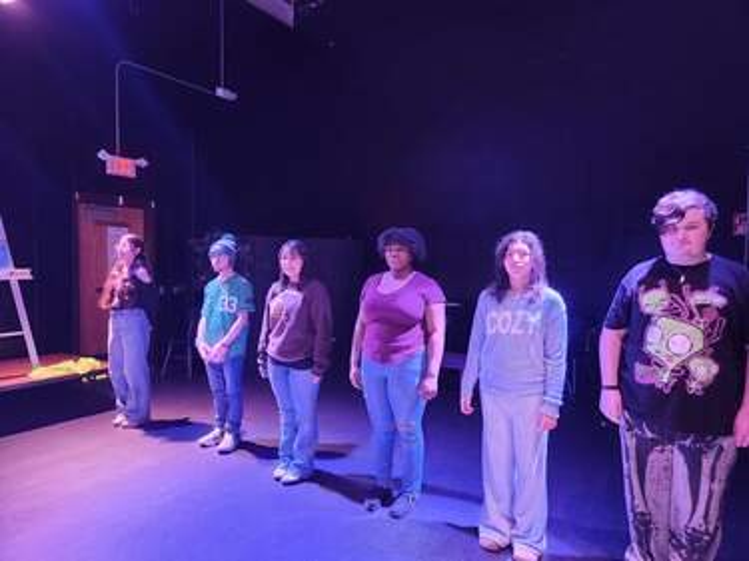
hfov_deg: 73.9
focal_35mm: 23
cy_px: 280
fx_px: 498
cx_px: 374
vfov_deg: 58.9
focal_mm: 5.4
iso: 800
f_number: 1.8
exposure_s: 1/24
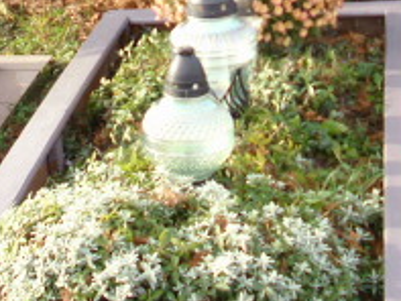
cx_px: 212
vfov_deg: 12.1
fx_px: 1391
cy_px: -67
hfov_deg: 16.4
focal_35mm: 120
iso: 50
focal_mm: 6.2
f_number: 2.8
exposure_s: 1/200
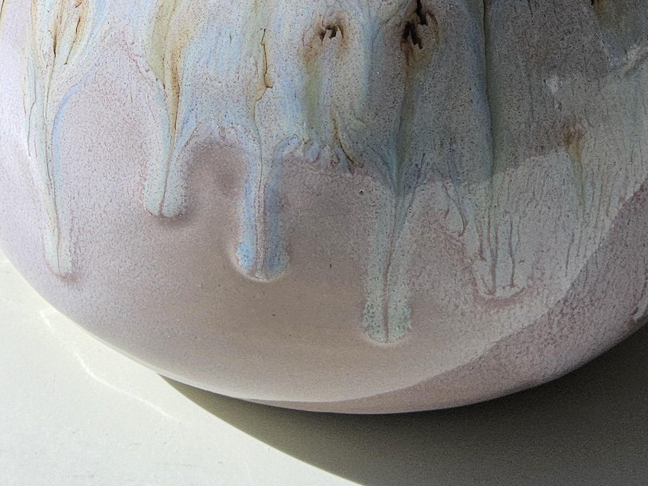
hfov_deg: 24.2
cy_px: -206
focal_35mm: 80
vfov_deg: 17.0
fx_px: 1497
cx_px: 179
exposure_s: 1/120
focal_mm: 3.08
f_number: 2
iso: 32
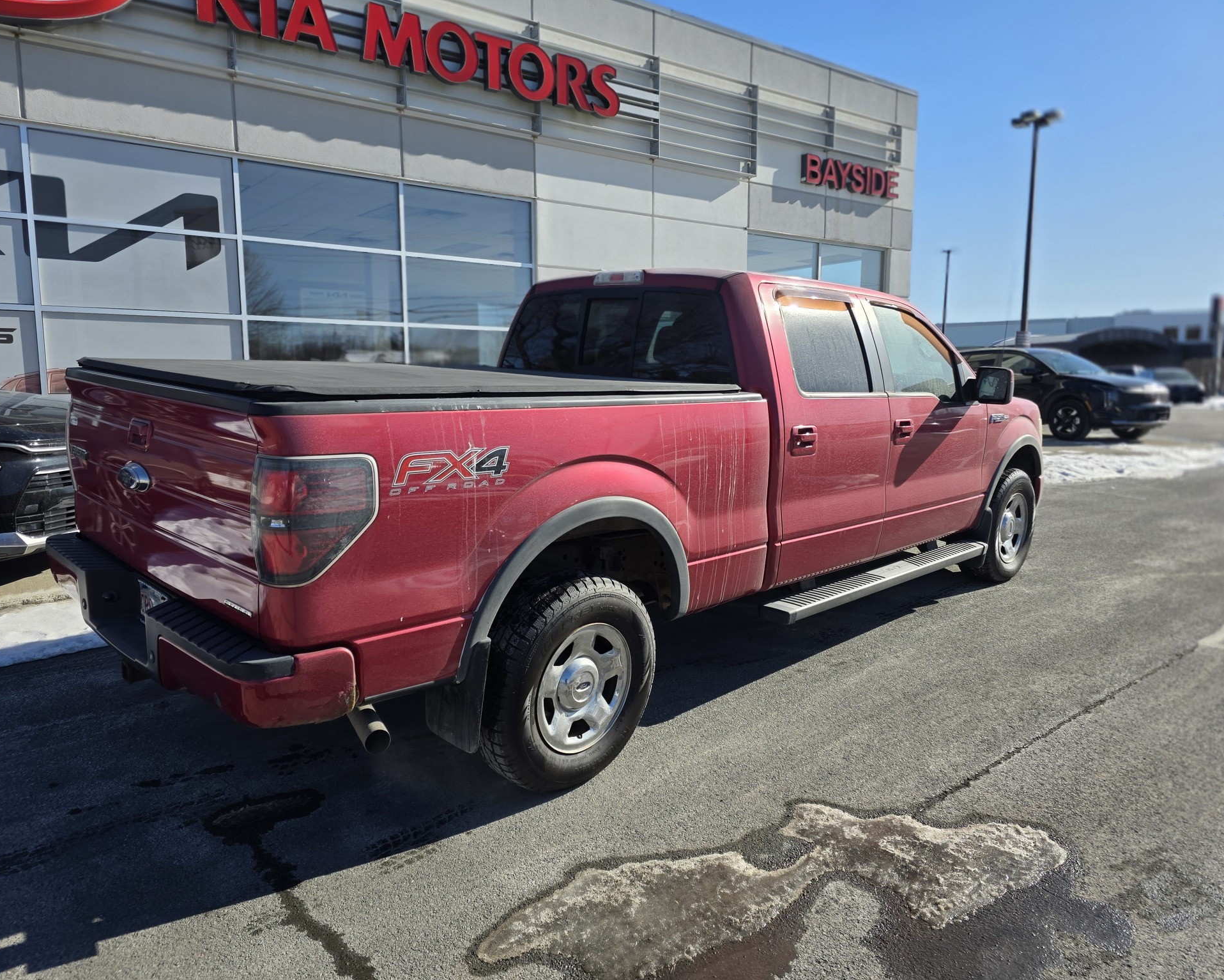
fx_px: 869
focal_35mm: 24
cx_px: 584
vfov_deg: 58.8
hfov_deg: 70.2
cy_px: 490
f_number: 1.7
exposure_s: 1/4650
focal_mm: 6.3
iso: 80
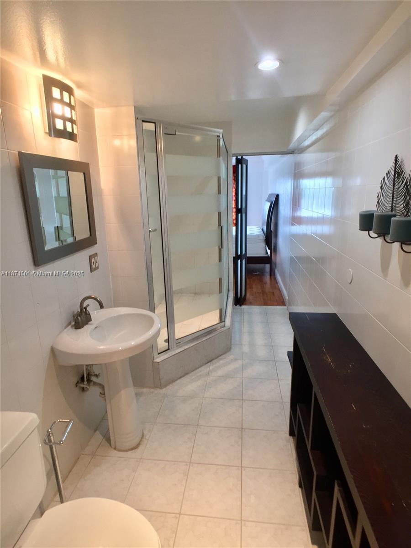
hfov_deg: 48.2
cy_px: 274
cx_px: 206
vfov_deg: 61.7
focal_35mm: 29
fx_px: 459
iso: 80
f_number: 2.2
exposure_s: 1/30
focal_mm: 4.15
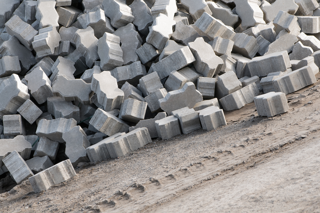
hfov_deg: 13.1
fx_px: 1398
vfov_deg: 8.7
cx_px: 160
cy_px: 106
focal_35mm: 158
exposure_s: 1/60
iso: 100
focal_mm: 105
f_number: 8
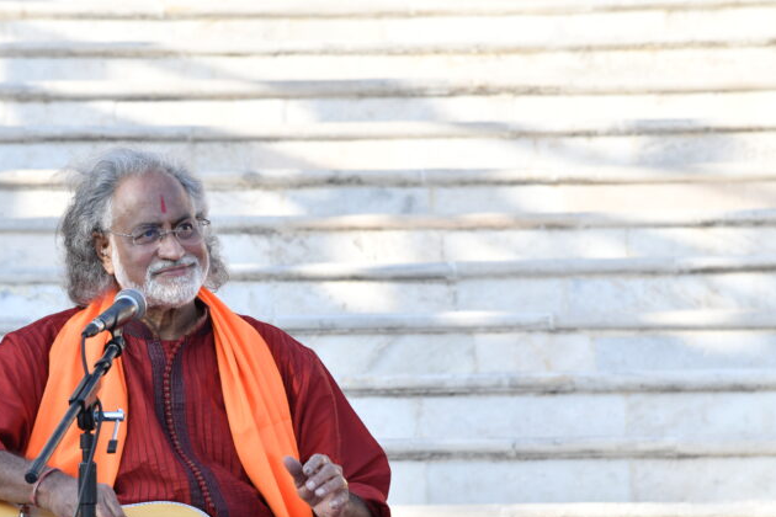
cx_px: 250
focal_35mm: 183
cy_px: 364
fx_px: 3944
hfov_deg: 11.2
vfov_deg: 7.5
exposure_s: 1/250
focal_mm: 120
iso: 250
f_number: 6.3
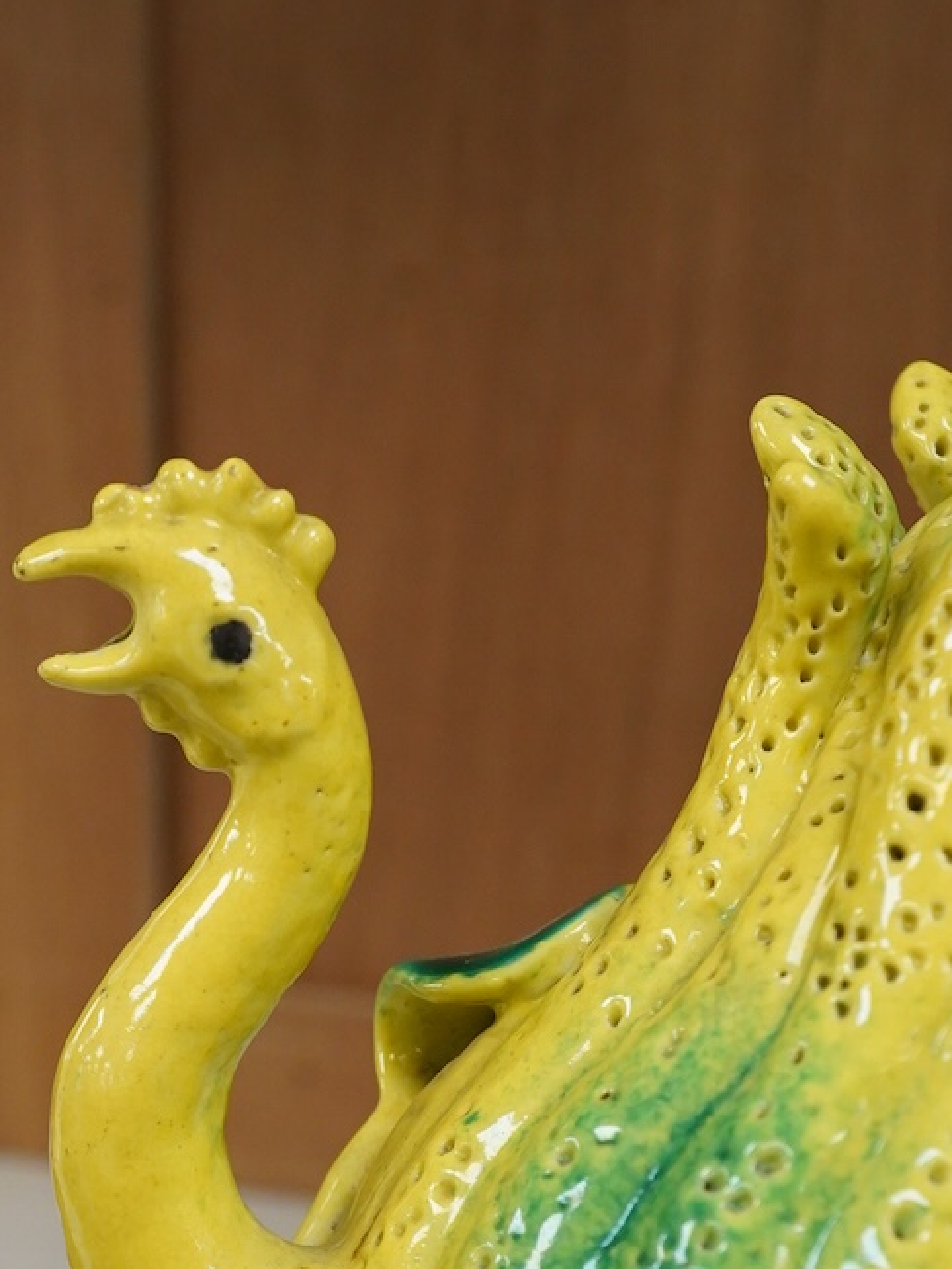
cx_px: 389
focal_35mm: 75
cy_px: 1067
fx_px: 2749
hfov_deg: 19.6
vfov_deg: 25.4
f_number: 11
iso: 2500
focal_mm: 30
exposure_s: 1/160
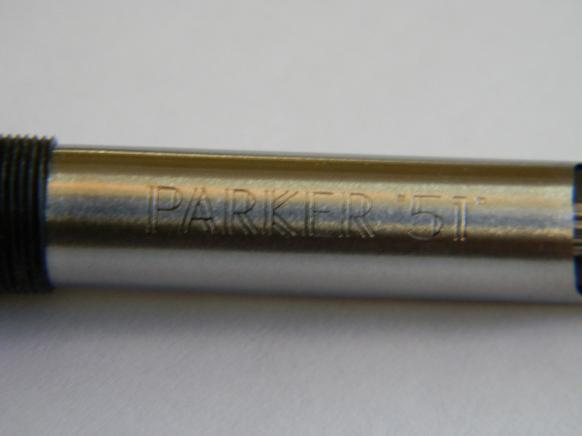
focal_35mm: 83
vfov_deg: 17.8
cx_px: 291
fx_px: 1395
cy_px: 218
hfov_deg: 23.6
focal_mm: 15.1
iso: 222
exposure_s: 1/30
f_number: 4.5
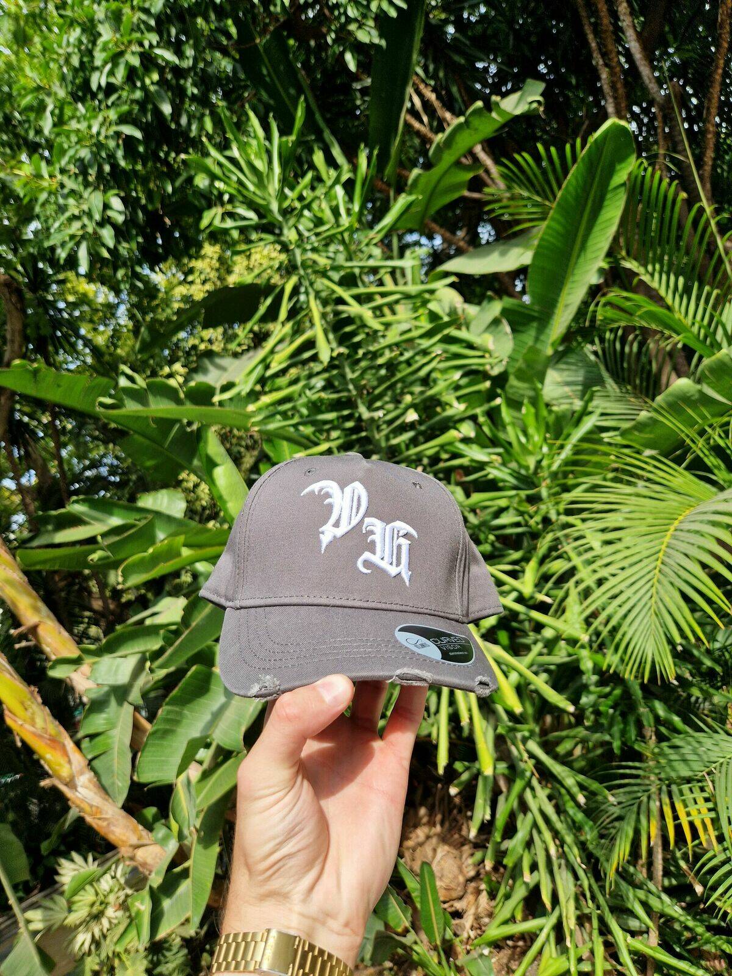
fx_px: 648
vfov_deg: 73.9
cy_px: 488
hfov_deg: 58.9
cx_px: 366
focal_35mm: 23
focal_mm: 5.4
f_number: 1.8
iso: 50
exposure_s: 1/362
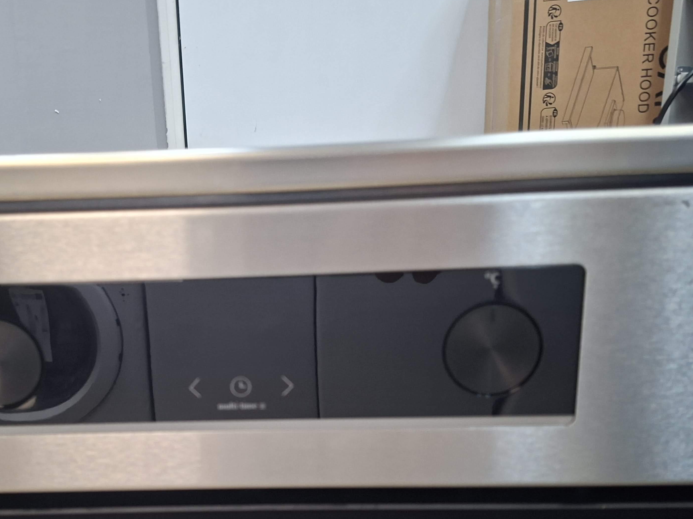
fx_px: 661
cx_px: 237
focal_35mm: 33
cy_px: 369
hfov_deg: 54.4
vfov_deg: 42.0
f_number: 1.8
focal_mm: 5.54
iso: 250
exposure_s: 1/50
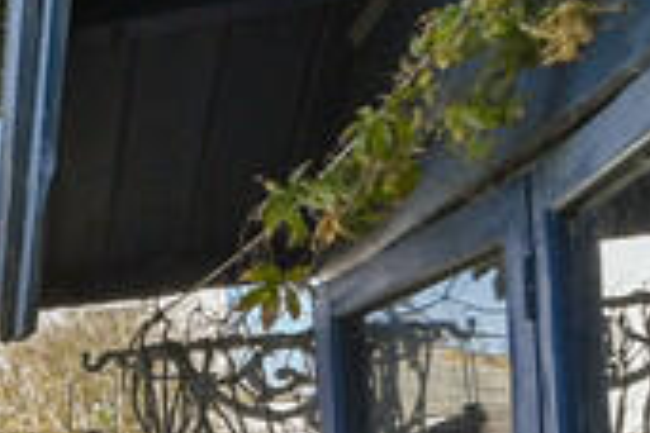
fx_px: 1517
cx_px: -1137
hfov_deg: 12.8
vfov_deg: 15.2
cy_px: 632
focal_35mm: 84
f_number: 8
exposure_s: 1/100
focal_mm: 14
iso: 400
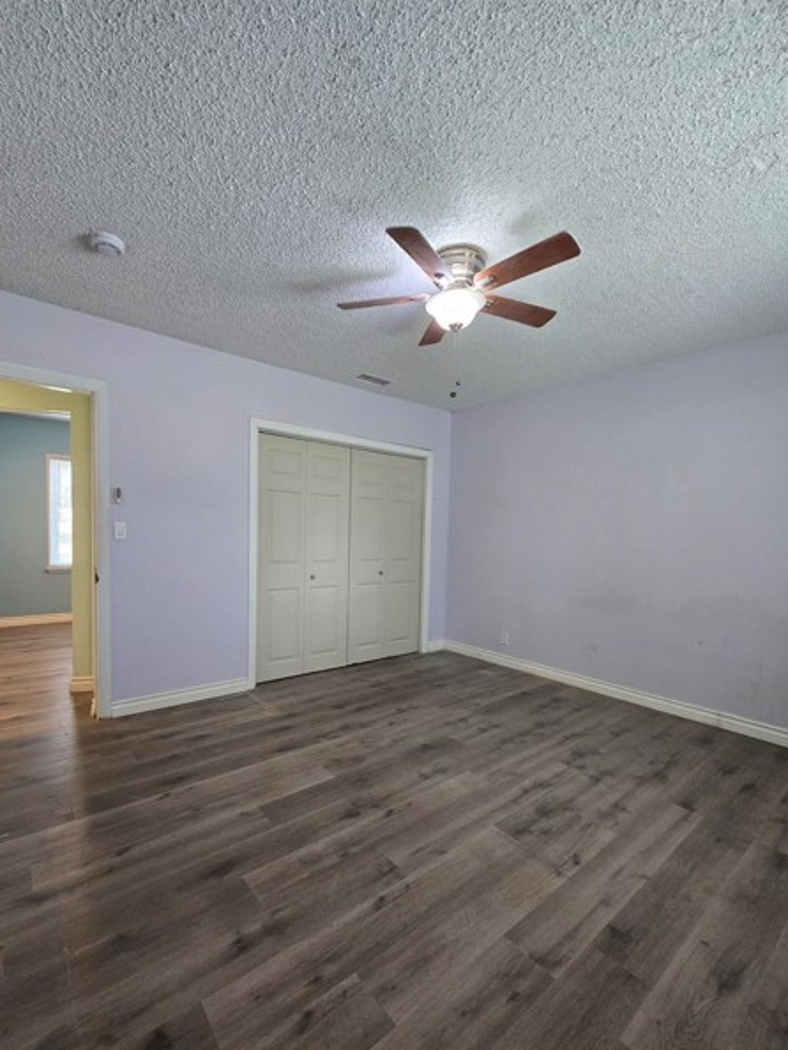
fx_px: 425
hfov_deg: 85.7
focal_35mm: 14
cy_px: 564
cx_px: 376
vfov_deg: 101.9
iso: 200
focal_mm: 2.2
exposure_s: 1/60
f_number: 2.2
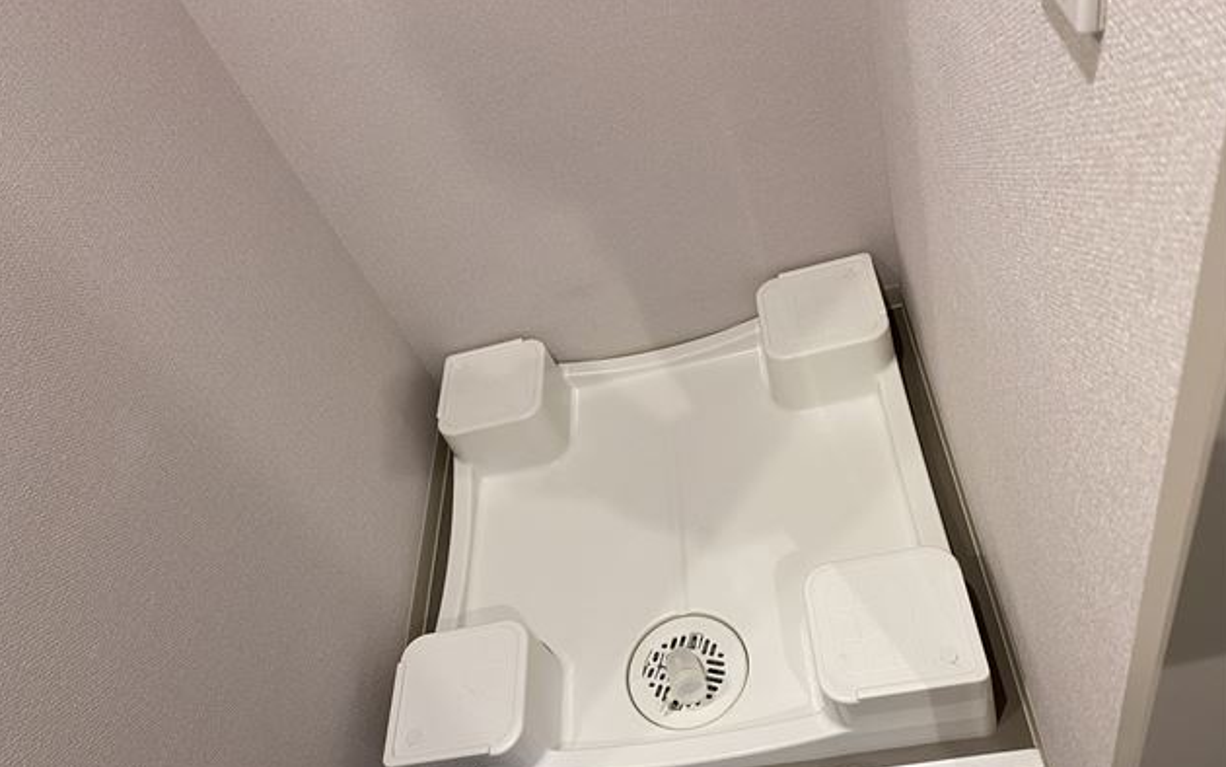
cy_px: 452
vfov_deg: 44.4
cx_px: 613
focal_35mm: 28
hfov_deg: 66.5
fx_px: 936
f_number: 1.8
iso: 64
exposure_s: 1/50
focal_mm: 4.25
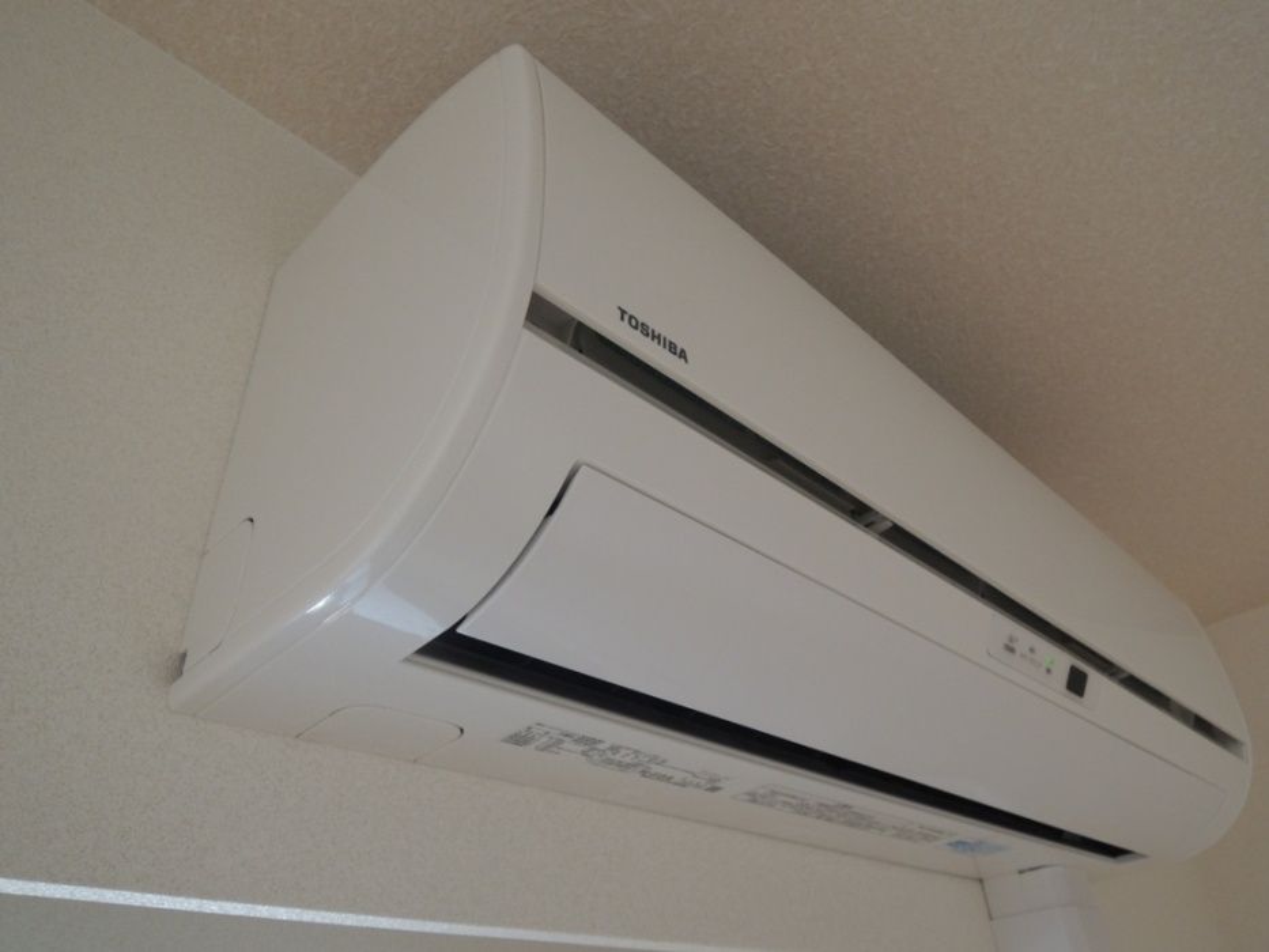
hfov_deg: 71.6
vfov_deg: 56.8
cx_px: 634
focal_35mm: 24
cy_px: 476
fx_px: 880
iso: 140
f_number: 2.8
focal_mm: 4.3
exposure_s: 1/30
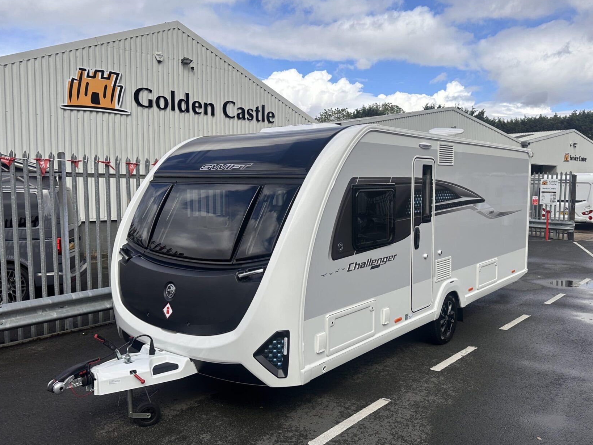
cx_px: 315
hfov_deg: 59.9
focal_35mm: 30
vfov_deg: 46.8
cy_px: 215
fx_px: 514
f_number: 1.78
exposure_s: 1/5525
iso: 80
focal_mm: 6.86
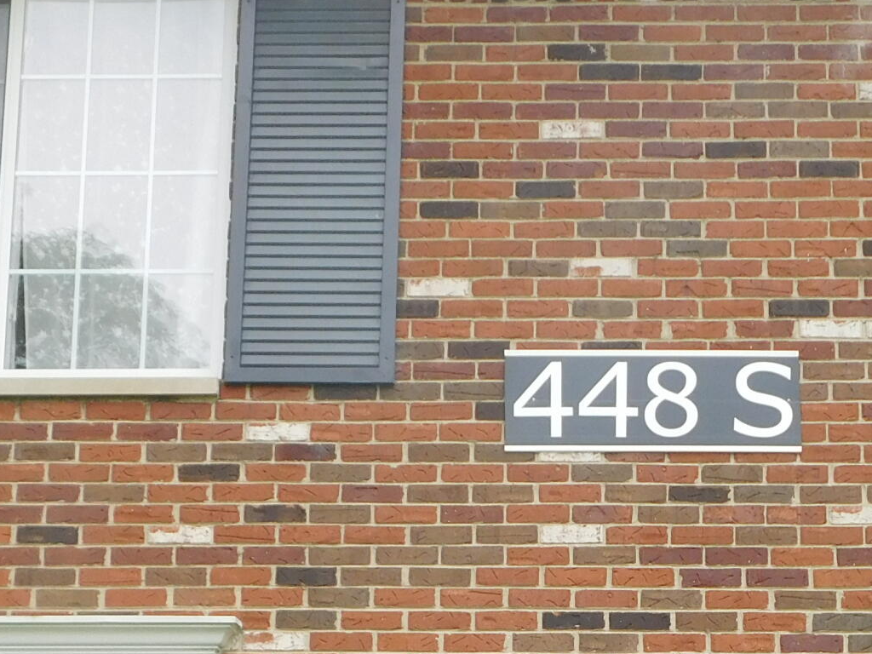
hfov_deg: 23.6
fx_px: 2066
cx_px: 642
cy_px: 676
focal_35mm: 82
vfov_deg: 17.5
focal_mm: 4.9
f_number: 3.2
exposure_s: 1/500
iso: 125
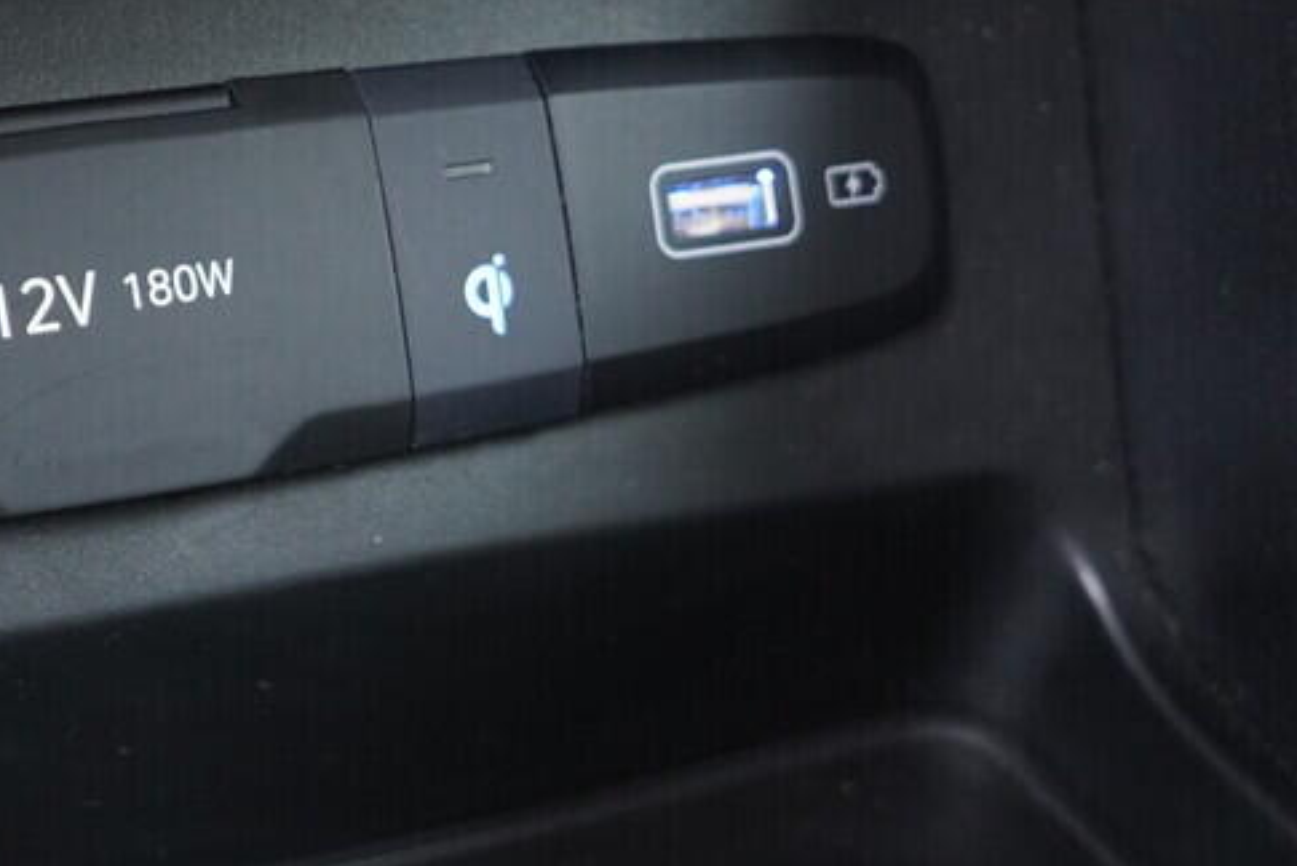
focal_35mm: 76
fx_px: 2740
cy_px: 565
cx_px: 104
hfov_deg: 25.7
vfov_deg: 17.9
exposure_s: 1/40
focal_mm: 24
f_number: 2.8
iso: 1600
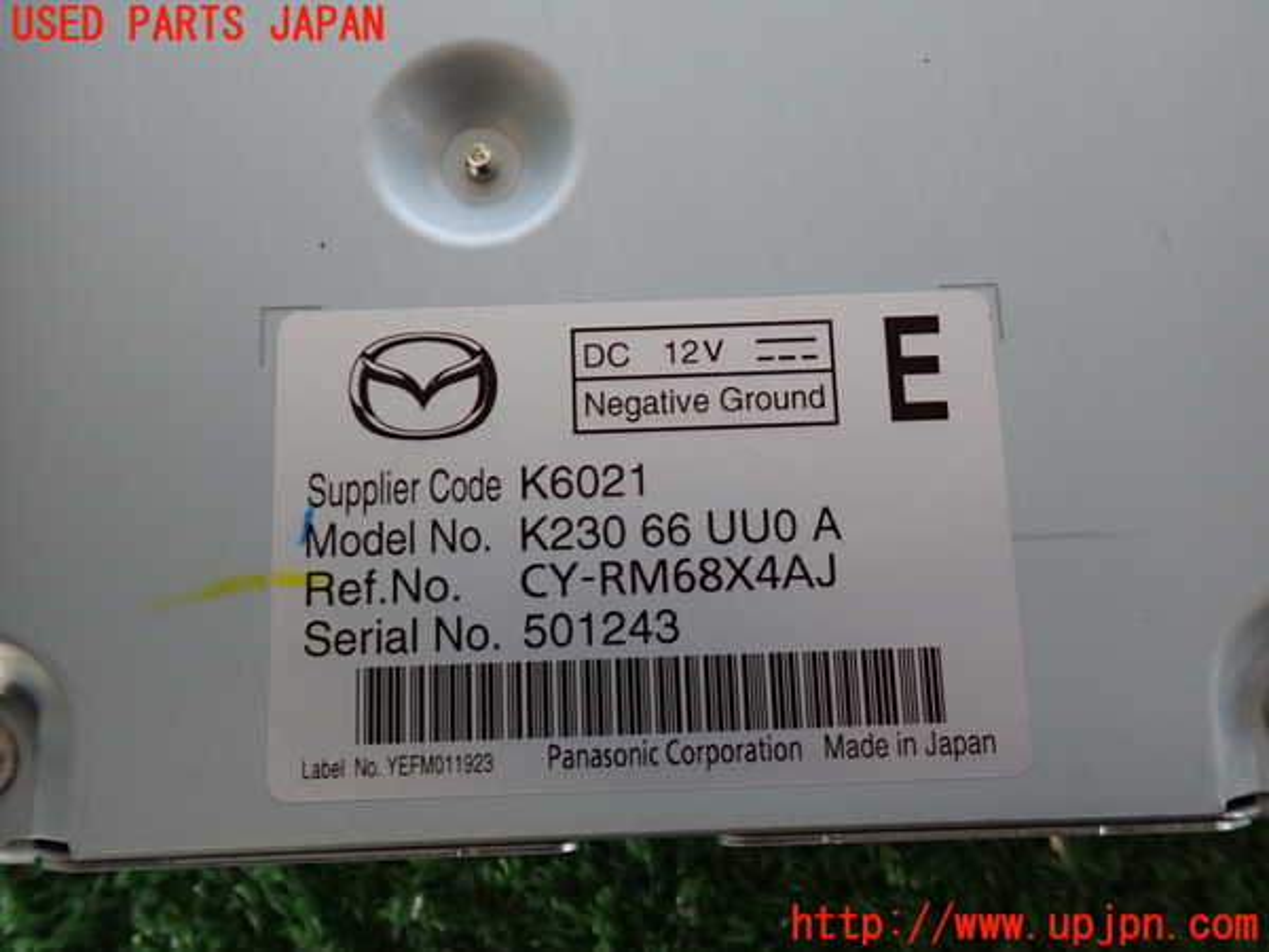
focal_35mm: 32
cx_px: 634
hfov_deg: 56.8
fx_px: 1173
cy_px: 476
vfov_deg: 44.2
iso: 320
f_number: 2.4
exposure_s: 1/30
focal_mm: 5.79
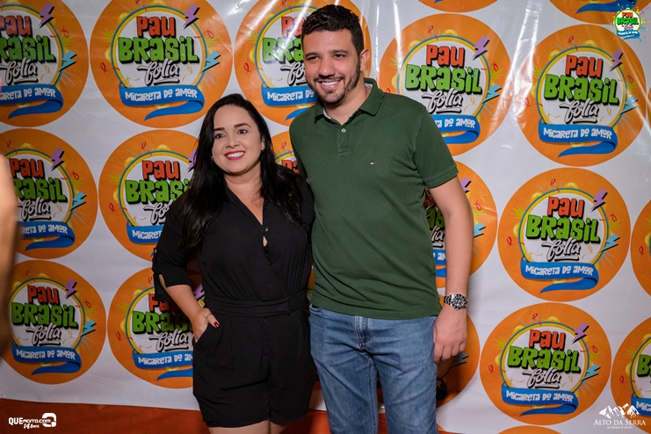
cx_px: 326
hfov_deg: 53.1
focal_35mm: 36
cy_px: 217
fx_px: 651
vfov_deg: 36.9
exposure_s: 1/320
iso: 2500
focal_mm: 24
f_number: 2.8
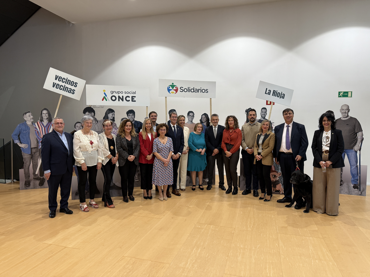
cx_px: 185
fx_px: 257
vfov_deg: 56.8
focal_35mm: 24
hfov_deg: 71.6
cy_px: 138
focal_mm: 6.76
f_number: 1.78
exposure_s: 1/100
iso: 160
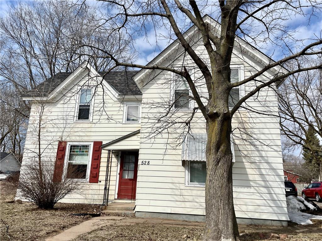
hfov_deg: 67.3
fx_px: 242
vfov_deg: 53.1
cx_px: 161
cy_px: 120
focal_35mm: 26
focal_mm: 4.2
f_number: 1.6
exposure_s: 1/5291
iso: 32
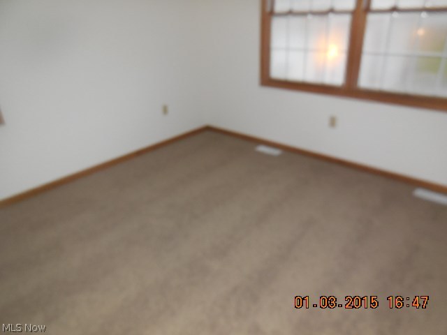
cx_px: 224
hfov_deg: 69.4
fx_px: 323
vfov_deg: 54.9
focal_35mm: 25
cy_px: 168
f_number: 3.1
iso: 320
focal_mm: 4.5
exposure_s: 1/25
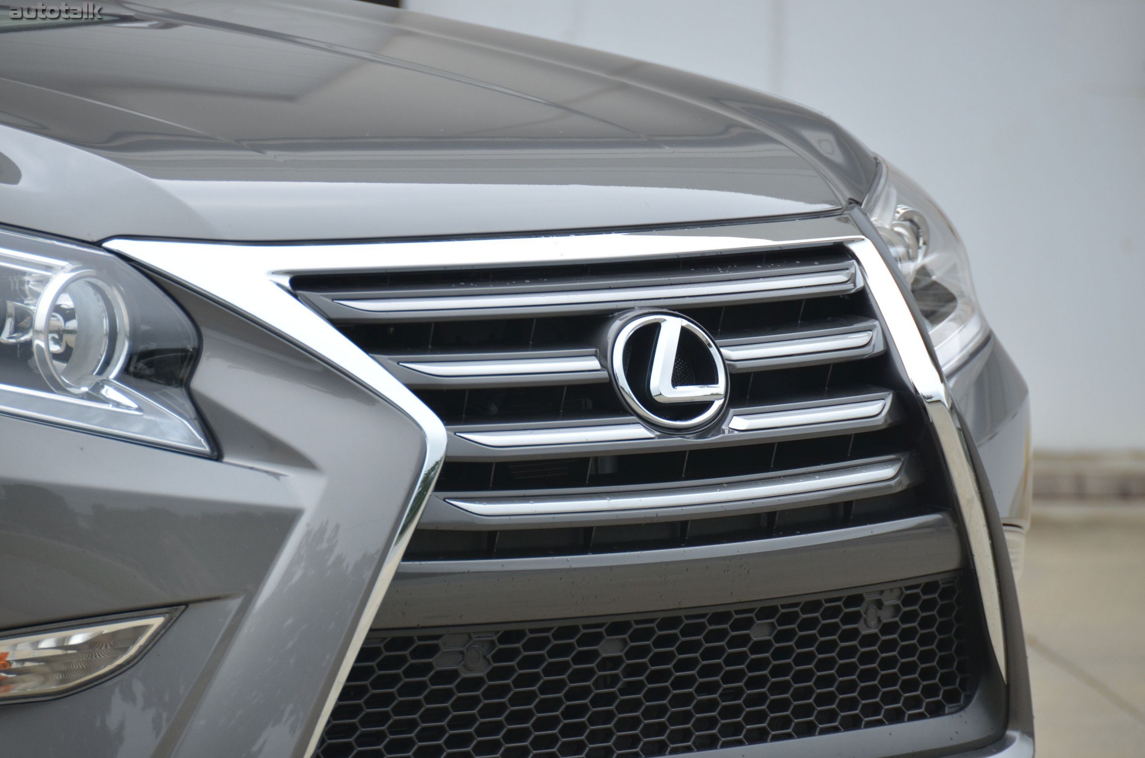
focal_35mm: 300
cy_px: 379
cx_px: 572
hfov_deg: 6.9
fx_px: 9522
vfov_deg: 4.6
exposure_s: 1/1000
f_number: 5.6
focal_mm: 200
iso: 450
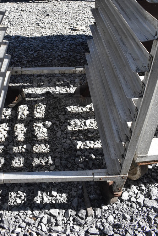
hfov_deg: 35.7
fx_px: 243
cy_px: 86
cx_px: 56
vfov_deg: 51.2
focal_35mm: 37
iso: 200
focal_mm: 18
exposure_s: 1/400
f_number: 7.1
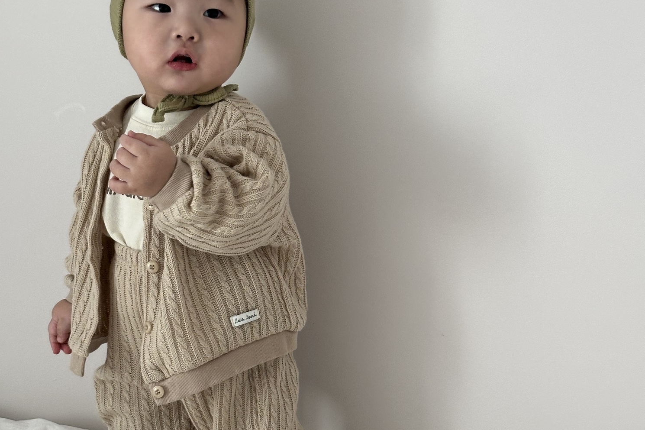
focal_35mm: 67
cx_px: 321
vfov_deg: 20.3
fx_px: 1200
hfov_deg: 30.1
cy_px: 269
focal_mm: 6.86
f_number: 1.78
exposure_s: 1/116
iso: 80
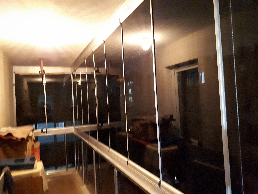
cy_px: 97
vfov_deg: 51.4
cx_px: 129
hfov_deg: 65.3
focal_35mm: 27
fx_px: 201
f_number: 1.9
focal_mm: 3.6
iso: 2000
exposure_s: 1/10
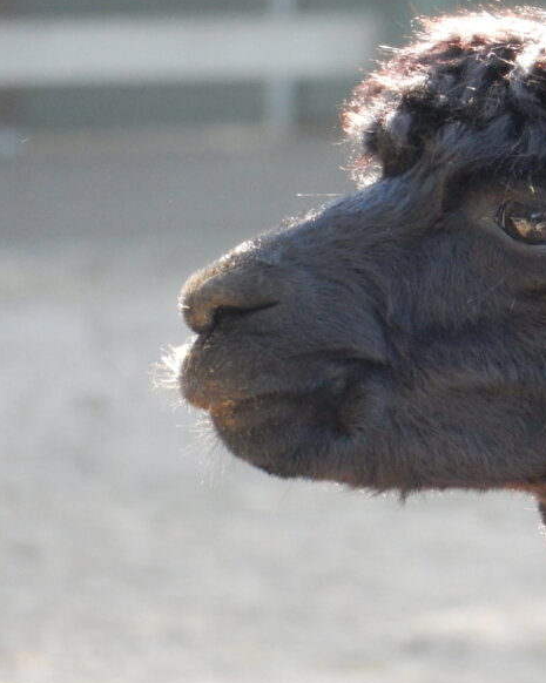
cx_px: 524
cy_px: 342
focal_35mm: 1289
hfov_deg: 1.2
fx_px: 26057
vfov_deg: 1.5
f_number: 6.4
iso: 400
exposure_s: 1/60
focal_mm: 135
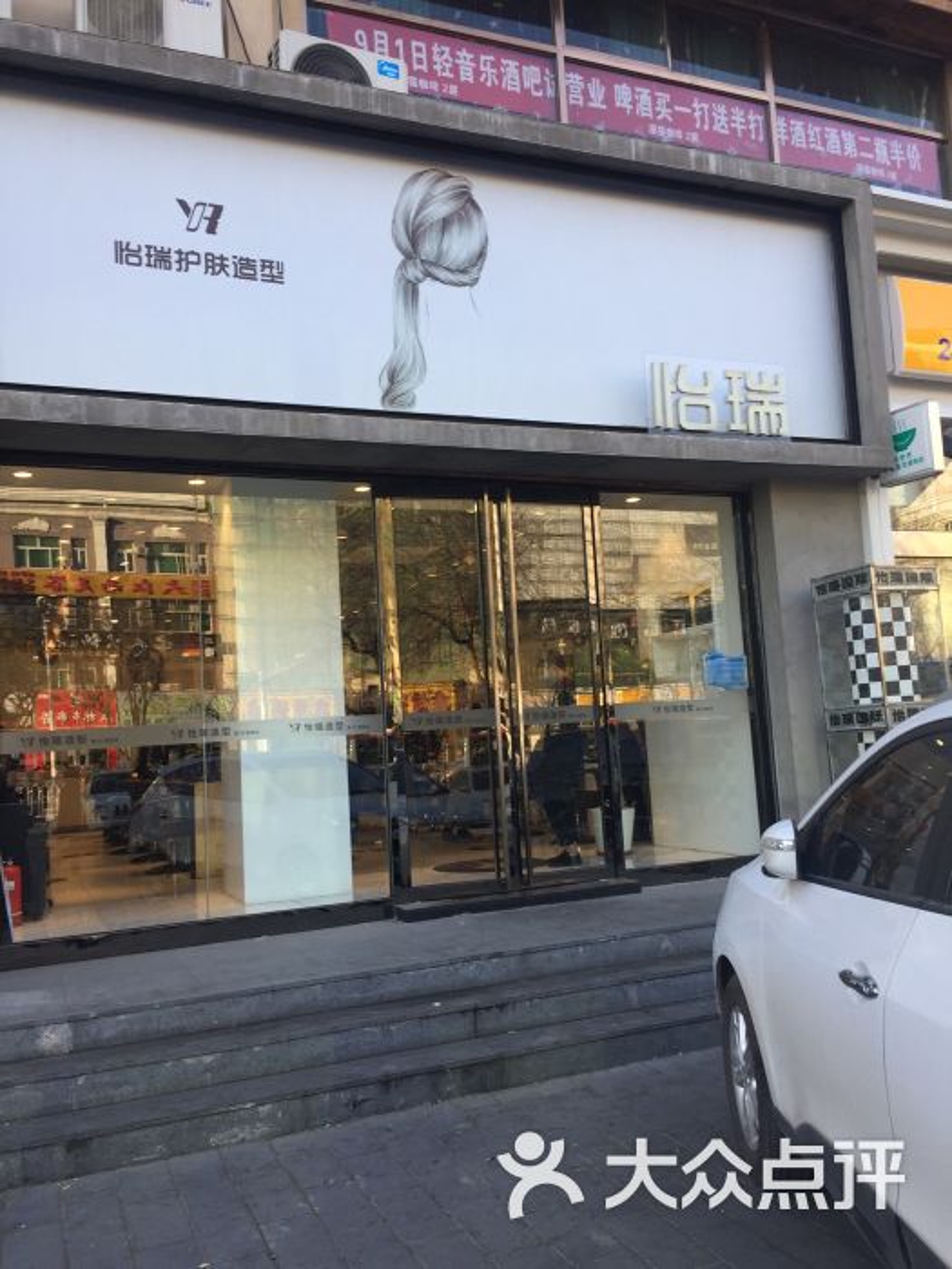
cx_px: 476
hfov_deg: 48.2
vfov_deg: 61.7
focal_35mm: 29
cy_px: 634
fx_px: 1063
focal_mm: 4.15
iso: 32
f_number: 2.2
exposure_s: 1/243
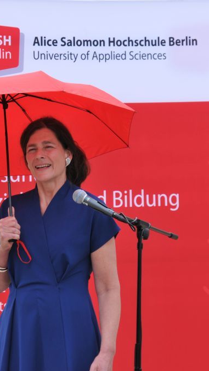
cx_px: 74
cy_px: 186
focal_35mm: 275
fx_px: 2711
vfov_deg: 7.8
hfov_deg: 4.4
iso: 200
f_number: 8
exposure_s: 1/160
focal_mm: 116
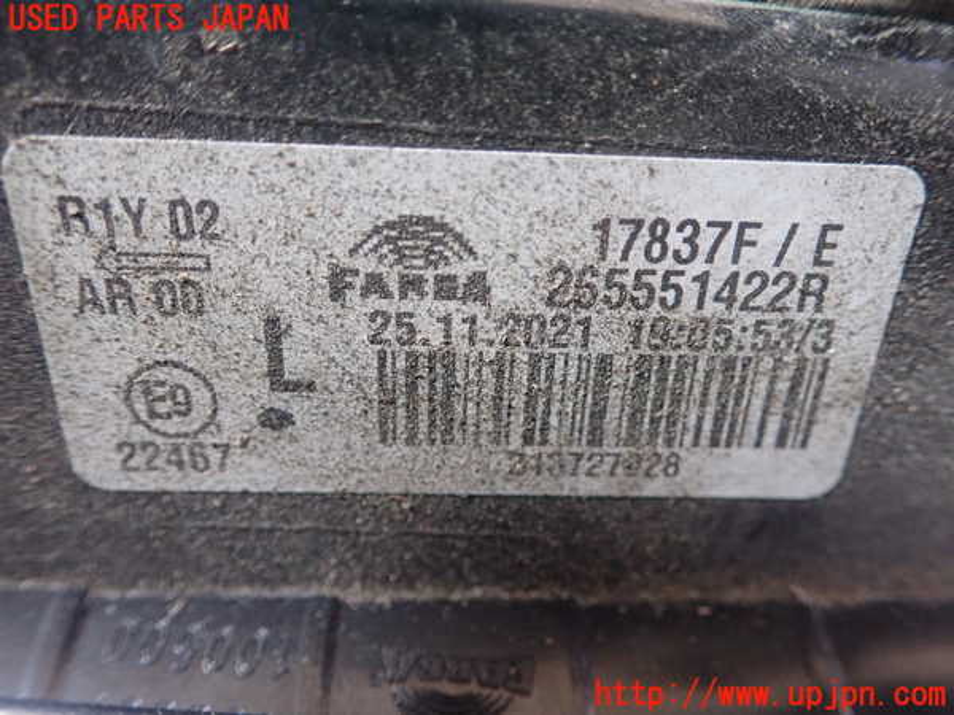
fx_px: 827
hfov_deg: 60.0
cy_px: 358
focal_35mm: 30
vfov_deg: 46.8
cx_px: 477
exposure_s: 1/60
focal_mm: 5.5
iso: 800
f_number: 2.3
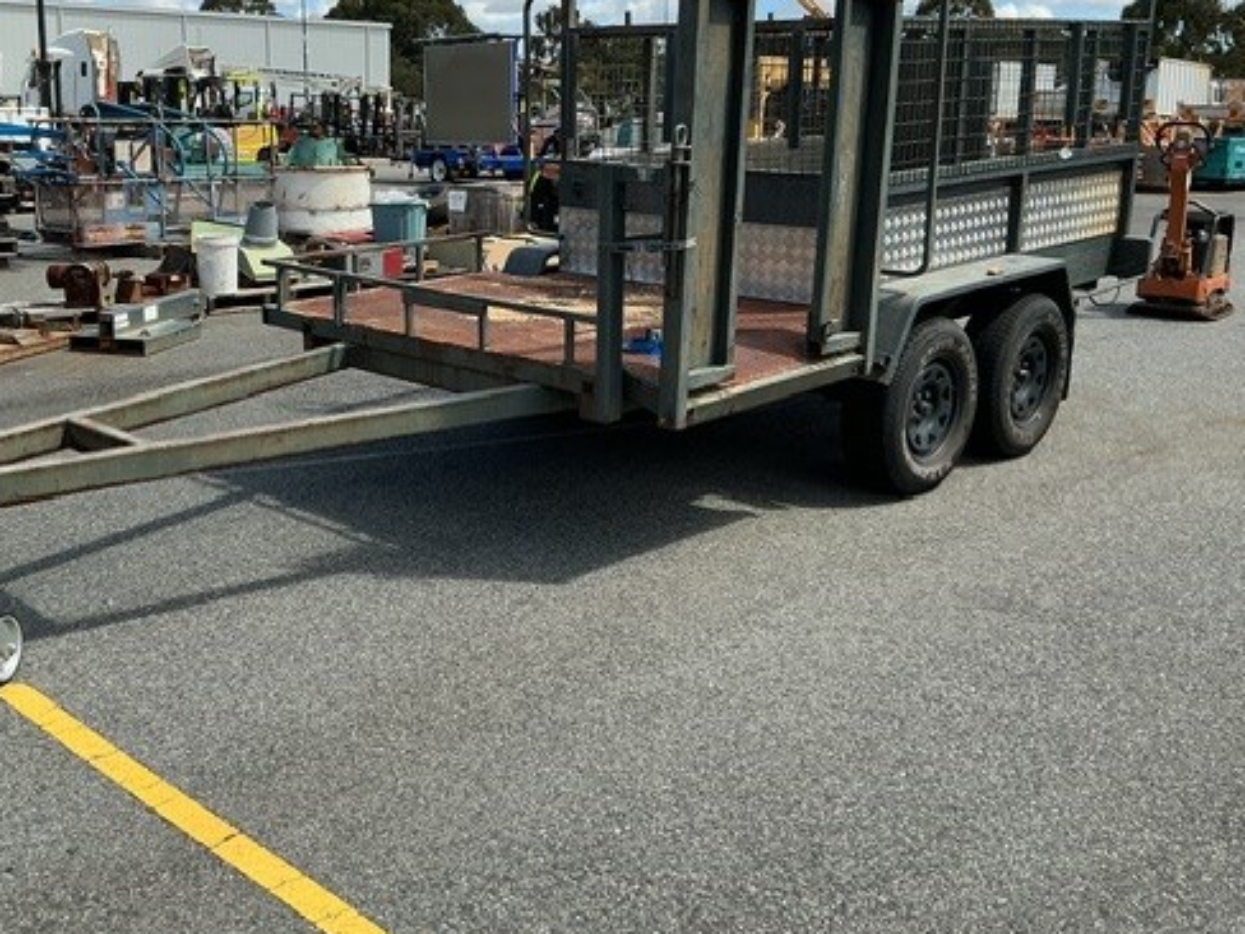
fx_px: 1367
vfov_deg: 37.6
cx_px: 441
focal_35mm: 38
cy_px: 396
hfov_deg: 48.4
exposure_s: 1/1577
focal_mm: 3
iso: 25
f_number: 1.8
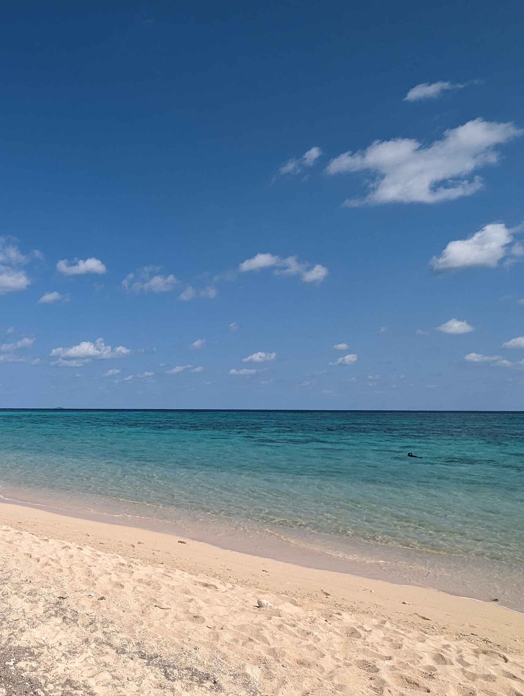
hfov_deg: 47.9
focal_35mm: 27
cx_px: 88
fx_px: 544
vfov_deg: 65.0
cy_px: 397
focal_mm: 2.35
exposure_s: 1/2770
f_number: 2.2
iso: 48
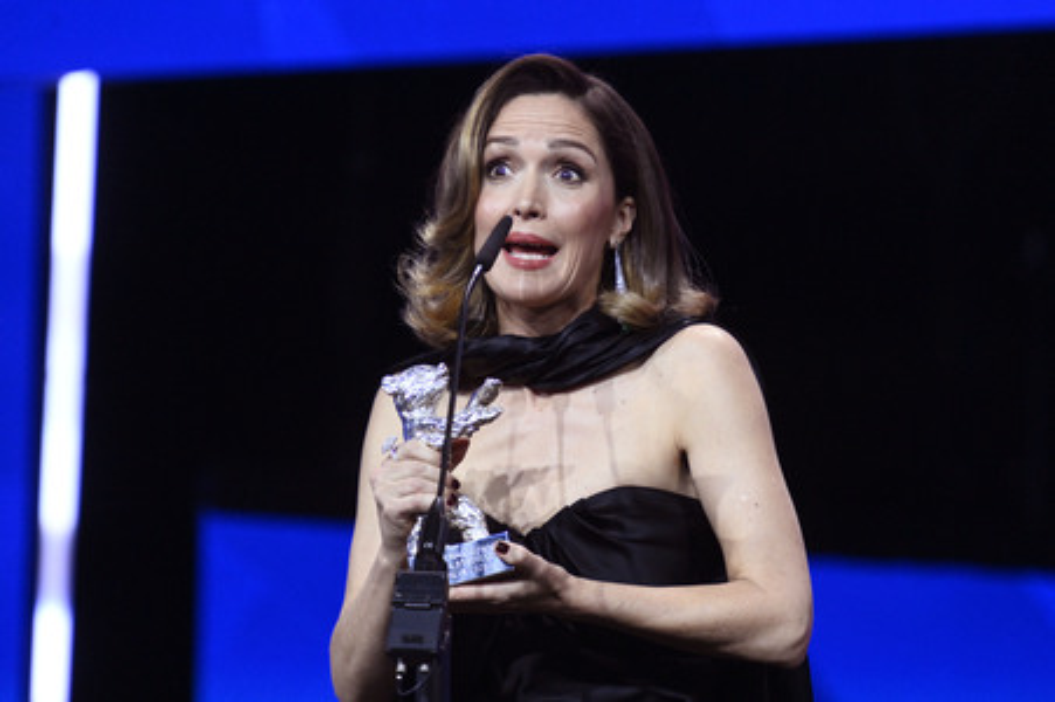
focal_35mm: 290
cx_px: 528
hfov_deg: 7.1
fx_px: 8492
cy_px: 351
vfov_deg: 4.7
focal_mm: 290
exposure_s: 1/200
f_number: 5.6
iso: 10000
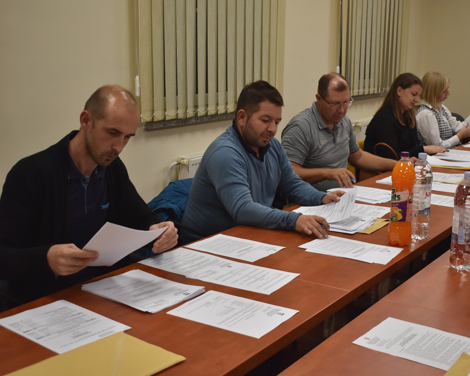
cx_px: 282
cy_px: 188
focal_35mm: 51
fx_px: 709
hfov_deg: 36.5
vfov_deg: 29.7
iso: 800
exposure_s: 1/250
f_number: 4.2
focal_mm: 30
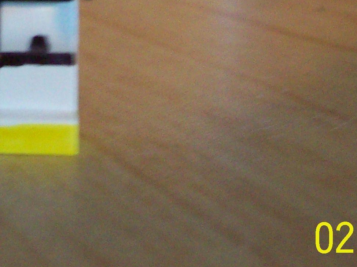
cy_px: -80
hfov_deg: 17.1
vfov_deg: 12.7
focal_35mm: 113
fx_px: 1165
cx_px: 15
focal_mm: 6
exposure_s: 1/8
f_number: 2.7
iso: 200
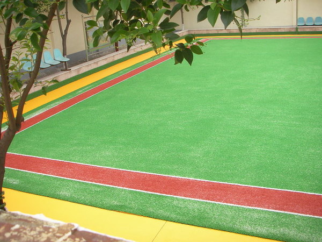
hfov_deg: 49.0
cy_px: 121
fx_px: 353
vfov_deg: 37.7
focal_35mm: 38
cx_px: 161
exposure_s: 1/265
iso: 50
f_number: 3.3
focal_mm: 6.3
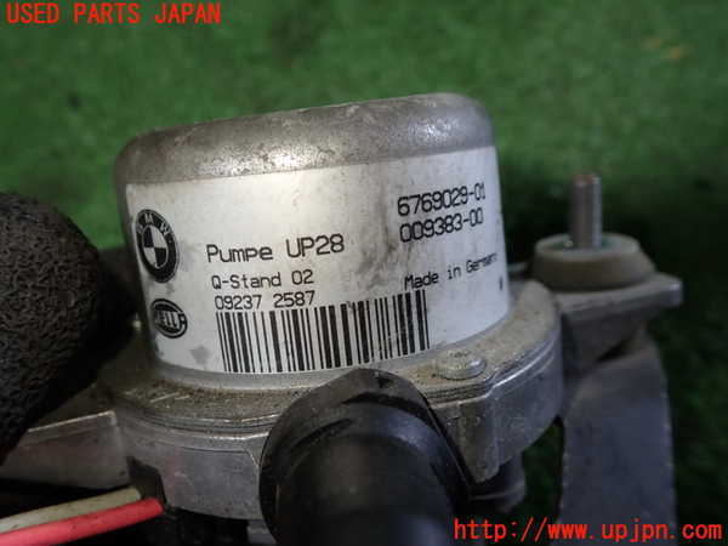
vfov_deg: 46.8
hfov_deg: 60.0
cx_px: 364
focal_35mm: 30
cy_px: 273
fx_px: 631
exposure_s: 1/60
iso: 125
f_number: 2.3
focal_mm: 5.4
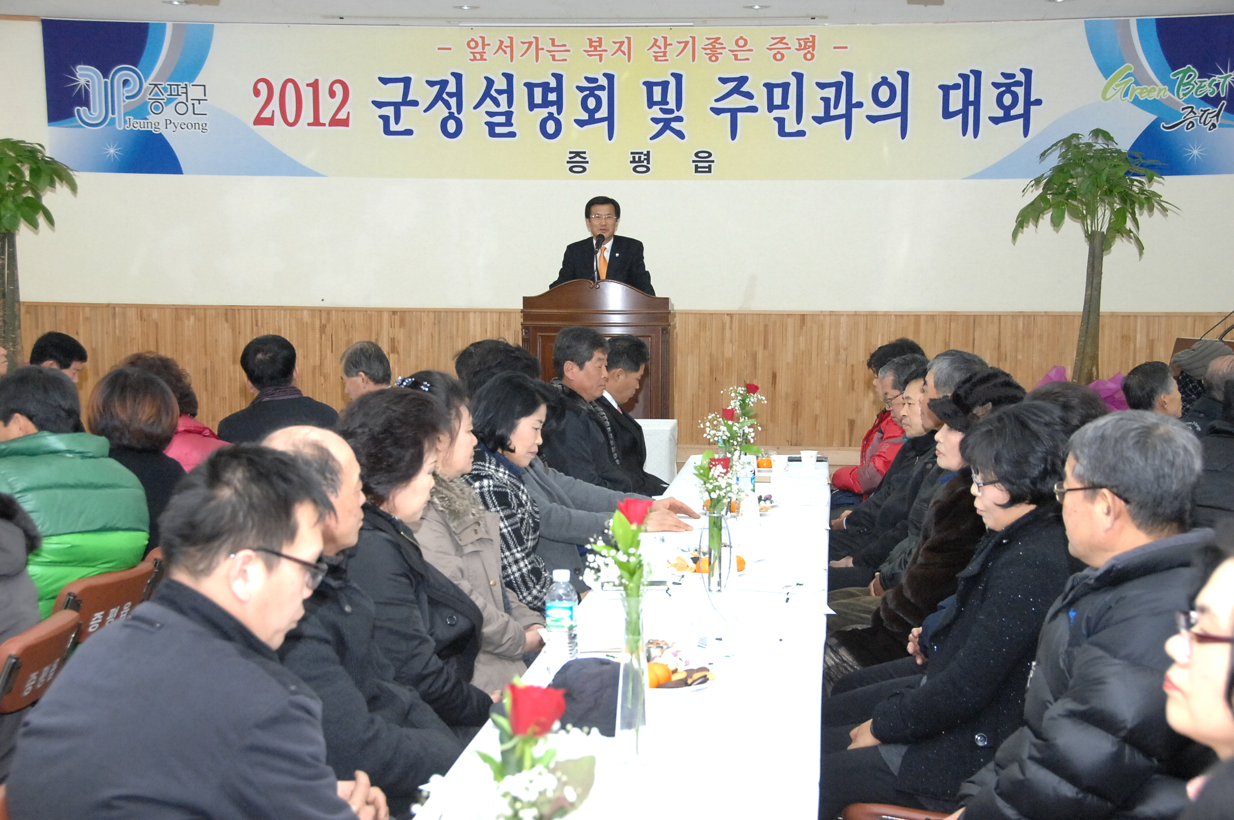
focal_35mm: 63
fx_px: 2157
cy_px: 410
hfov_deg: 31.9
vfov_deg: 21.5
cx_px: 617
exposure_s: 1/60
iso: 800
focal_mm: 42
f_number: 6.7
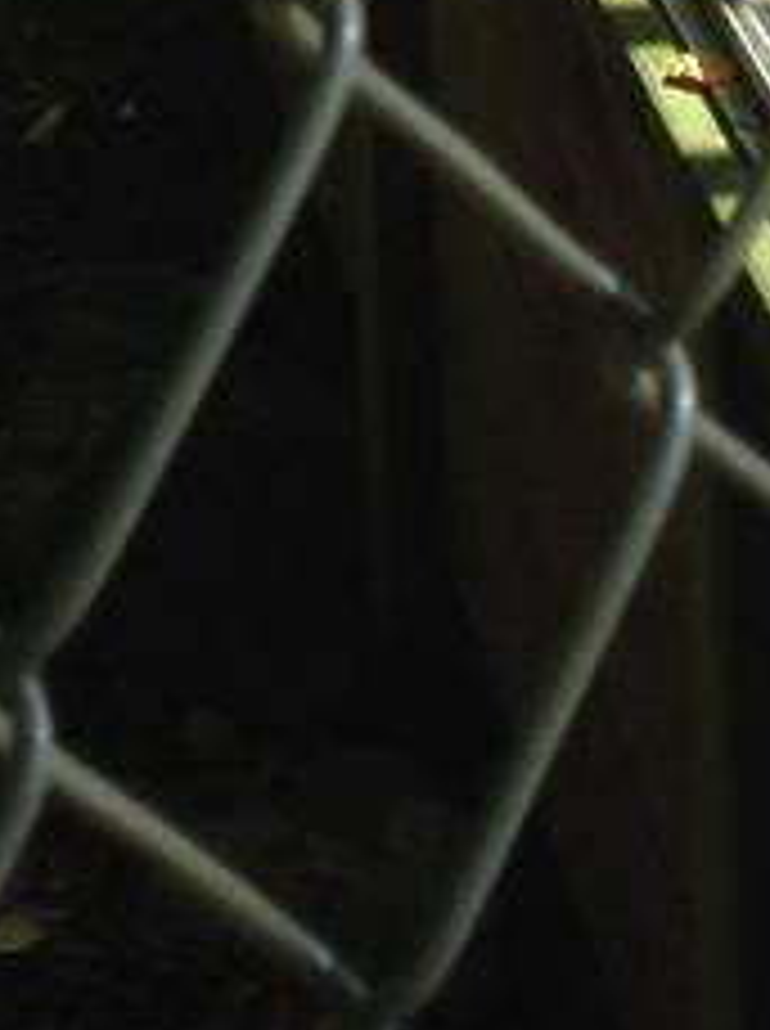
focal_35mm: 245
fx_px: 7287
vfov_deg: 7.0
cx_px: -414
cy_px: -2298
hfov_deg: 6.0
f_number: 2.4
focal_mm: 4.28
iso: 50
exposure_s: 1/365
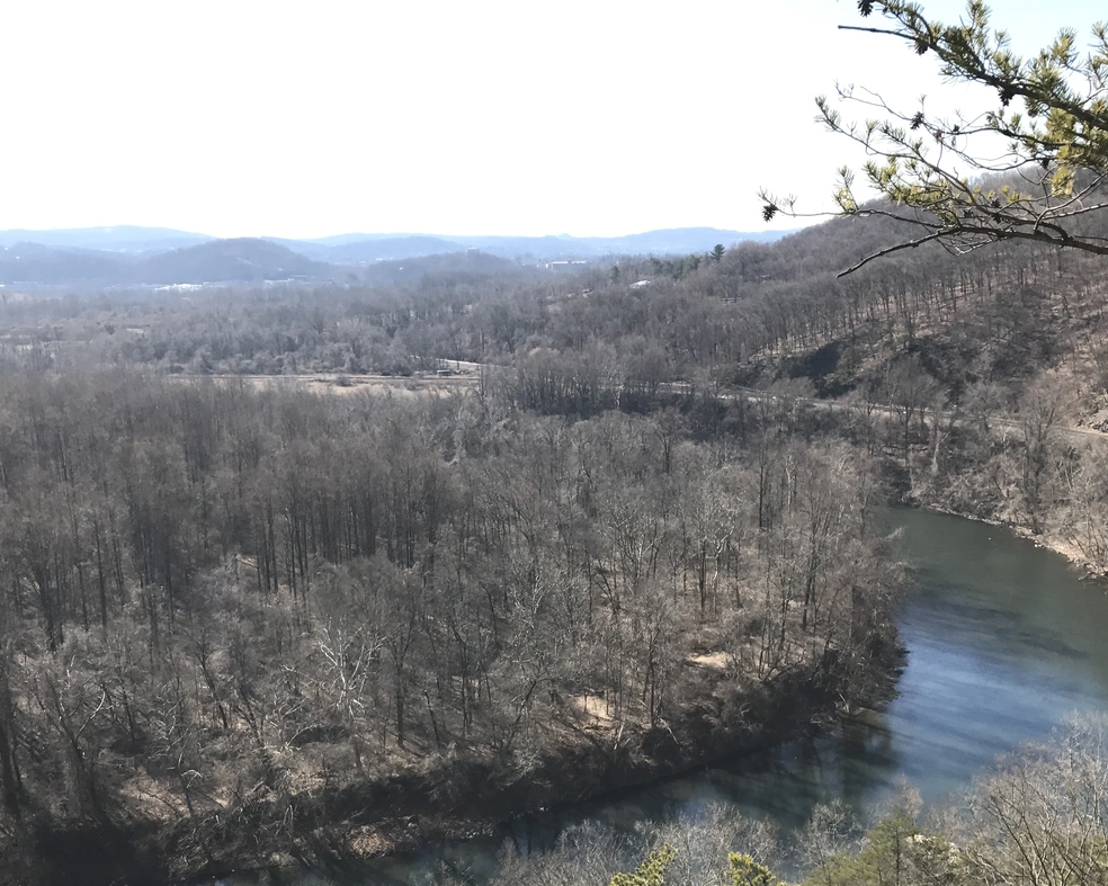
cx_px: 555
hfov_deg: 45.8
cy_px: 593
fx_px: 1312
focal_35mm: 40
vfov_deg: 36.9
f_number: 1.8
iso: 20
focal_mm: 3.99
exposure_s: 1/1064
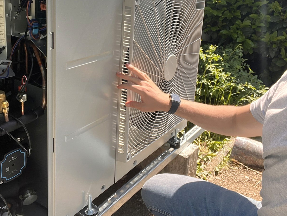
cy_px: 58
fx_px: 323
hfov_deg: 47.7
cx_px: 123
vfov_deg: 36.1
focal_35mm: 39
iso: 32
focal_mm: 2.71
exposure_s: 1/247
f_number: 2.2
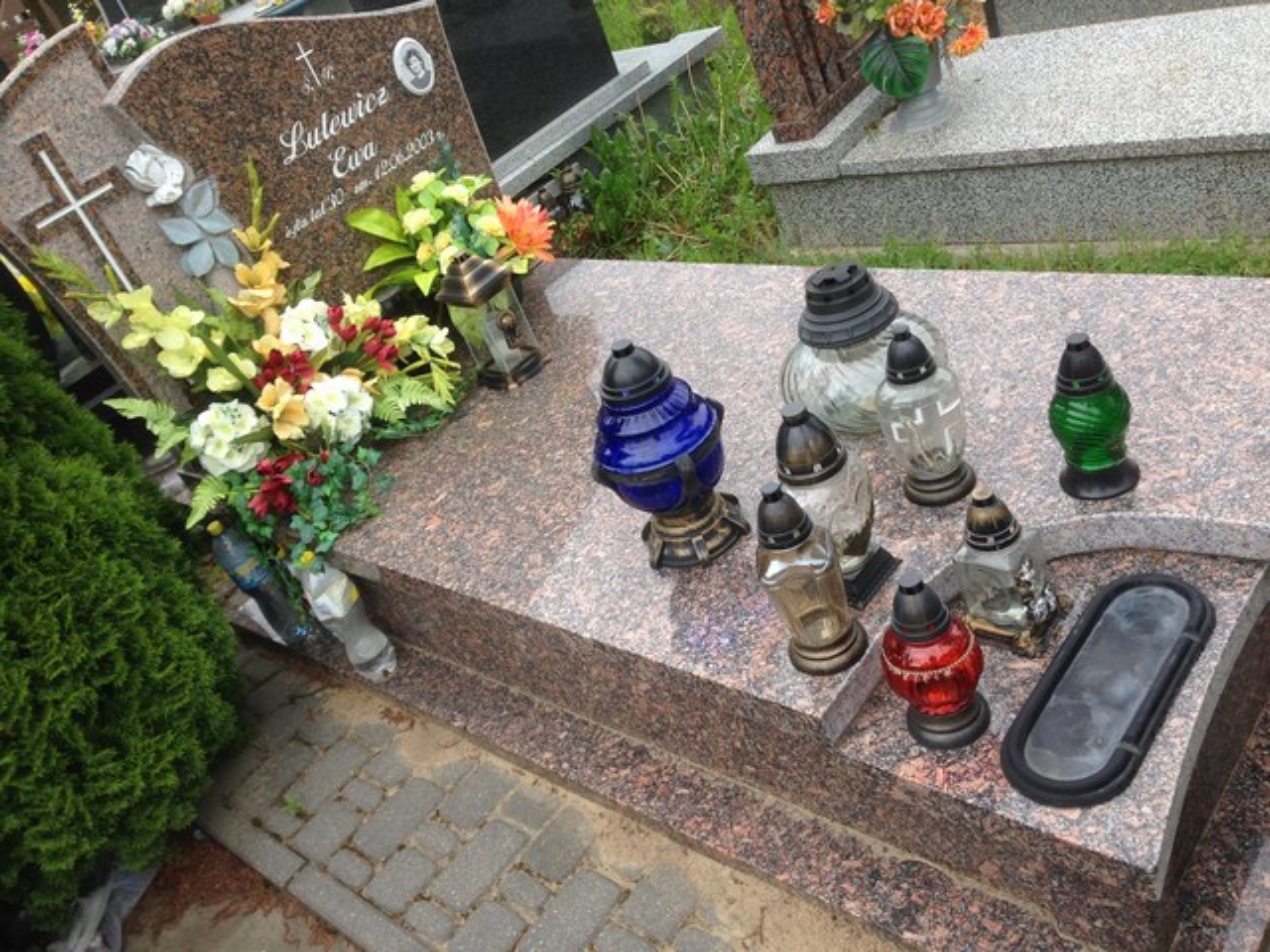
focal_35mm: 33
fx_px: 1211
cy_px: 476
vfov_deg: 42.9
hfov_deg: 55.4
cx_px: 635
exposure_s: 1/638
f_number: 2.4
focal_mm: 4.12
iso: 50
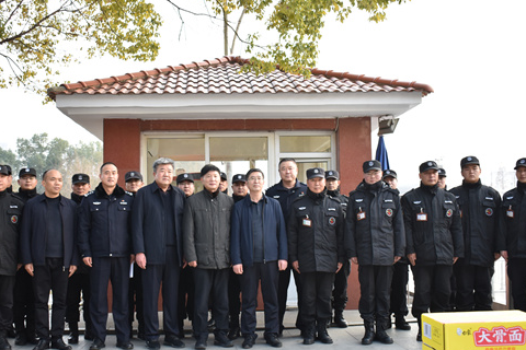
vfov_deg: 29.9
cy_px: 188
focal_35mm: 45
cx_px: 219
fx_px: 657
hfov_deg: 43.5
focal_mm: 24
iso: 560
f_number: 4
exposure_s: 1/250
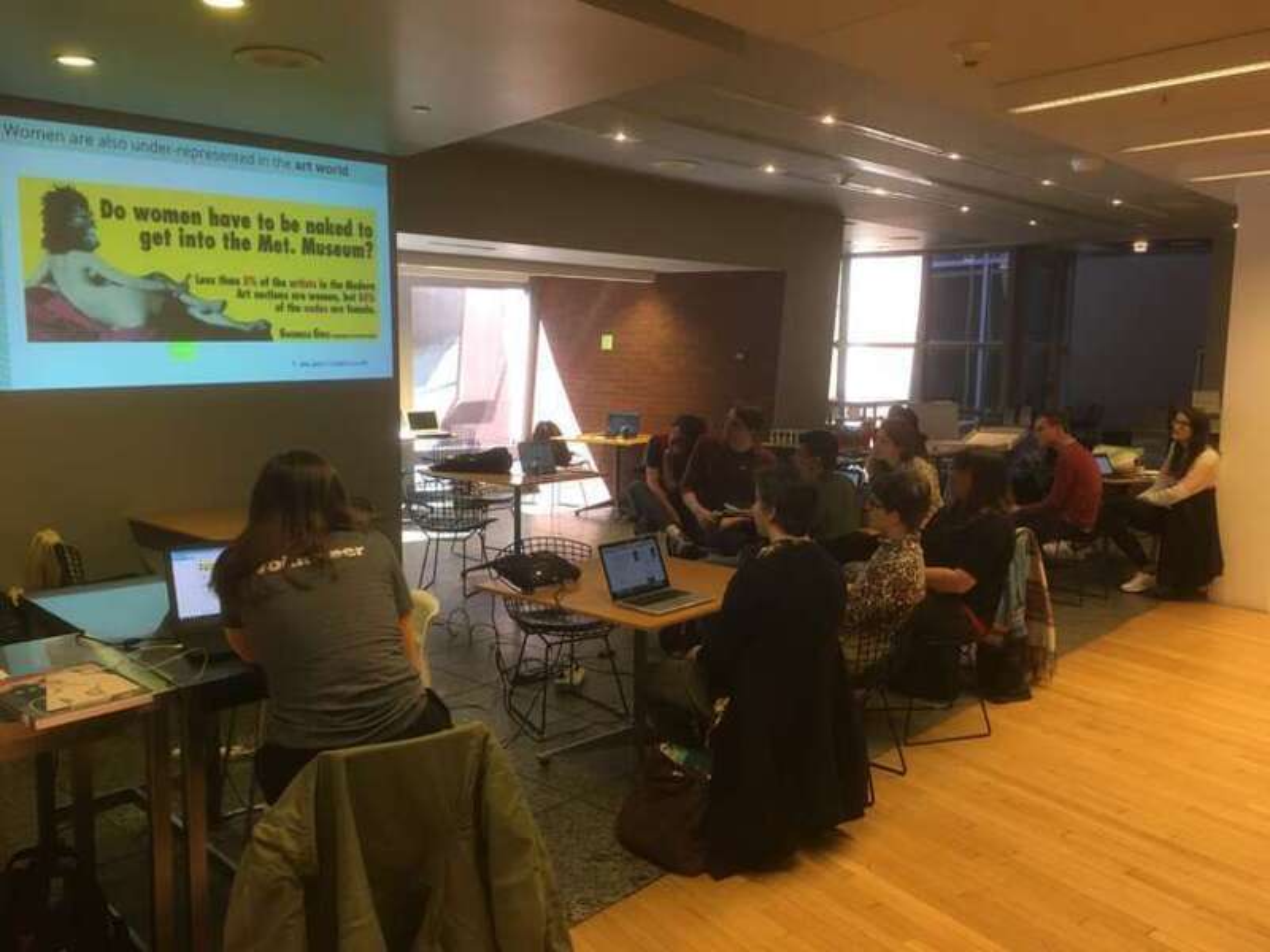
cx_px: 635
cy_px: 476
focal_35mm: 29
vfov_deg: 48.2
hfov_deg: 61.7
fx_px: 1064
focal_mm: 4.15
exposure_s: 1/30
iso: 100
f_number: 2.2
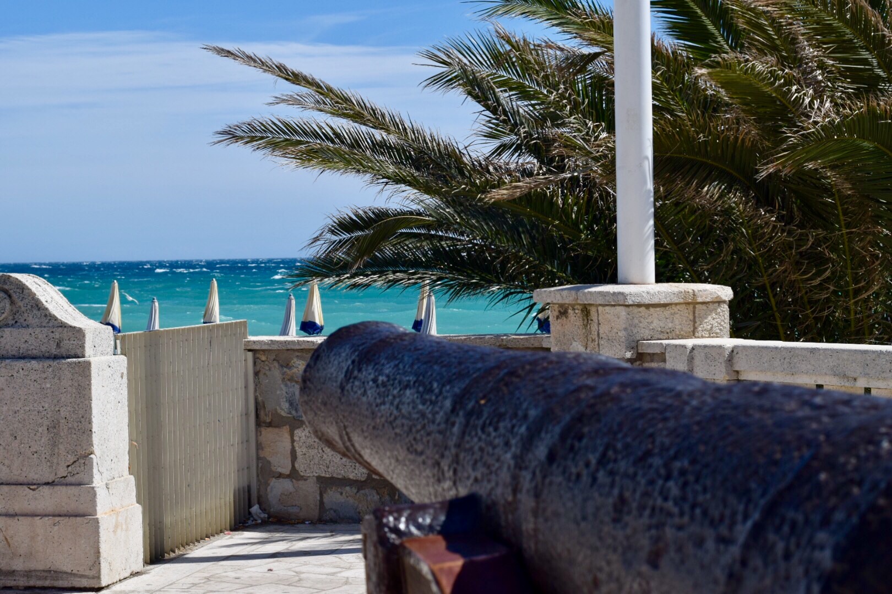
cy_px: 297
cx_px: 446
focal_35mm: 75
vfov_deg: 18.2
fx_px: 1858
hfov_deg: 27.0
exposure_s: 1/250
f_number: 8
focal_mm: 50
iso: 125
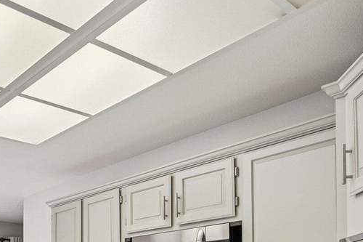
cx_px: 70
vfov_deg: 27.6
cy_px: 308
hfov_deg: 45.0
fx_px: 413
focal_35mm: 41
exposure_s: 1/50
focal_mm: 16
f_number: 8
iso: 400
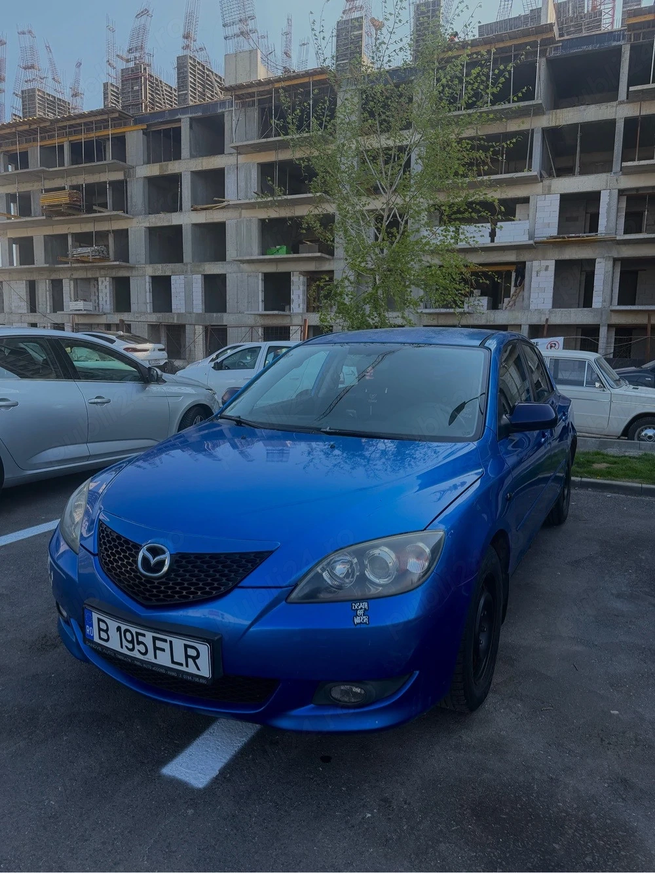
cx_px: 328
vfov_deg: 71.6
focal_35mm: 24
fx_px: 606
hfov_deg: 56.8
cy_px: 436
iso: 100
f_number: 1.78
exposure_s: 1/1437
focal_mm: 6.76
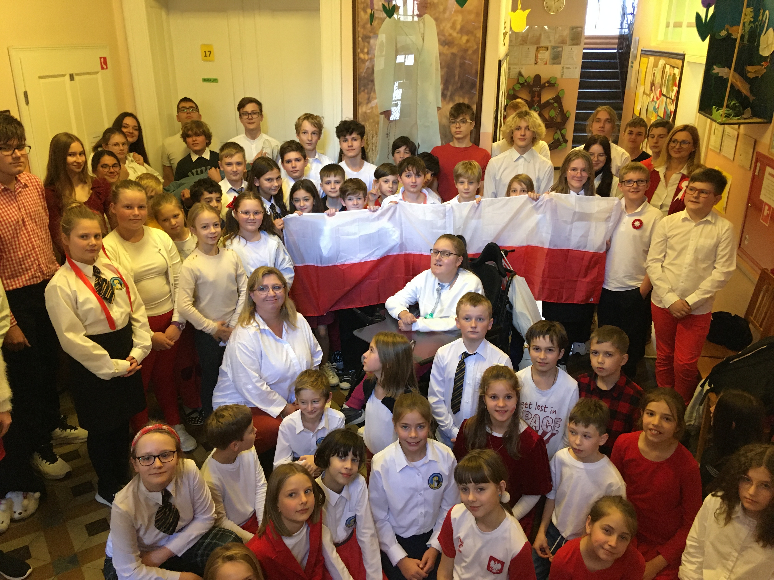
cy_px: 290
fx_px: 648
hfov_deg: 61.7
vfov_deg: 48.2
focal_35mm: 29
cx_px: 387
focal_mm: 4.15
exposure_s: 1/17
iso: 200
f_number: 2.2
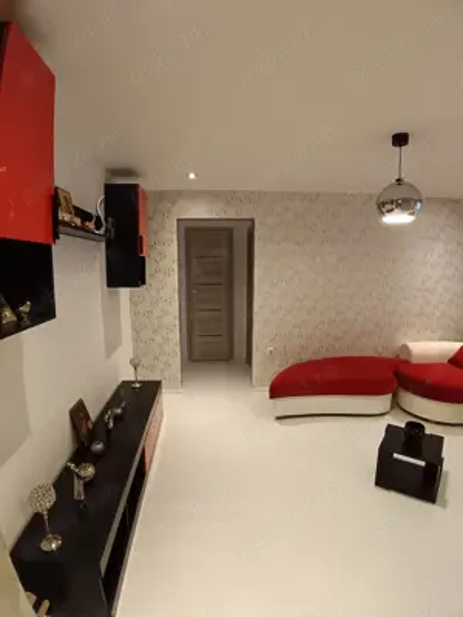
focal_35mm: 17
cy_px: 308
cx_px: 232
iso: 805
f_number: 2.2
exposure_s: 1/33.3
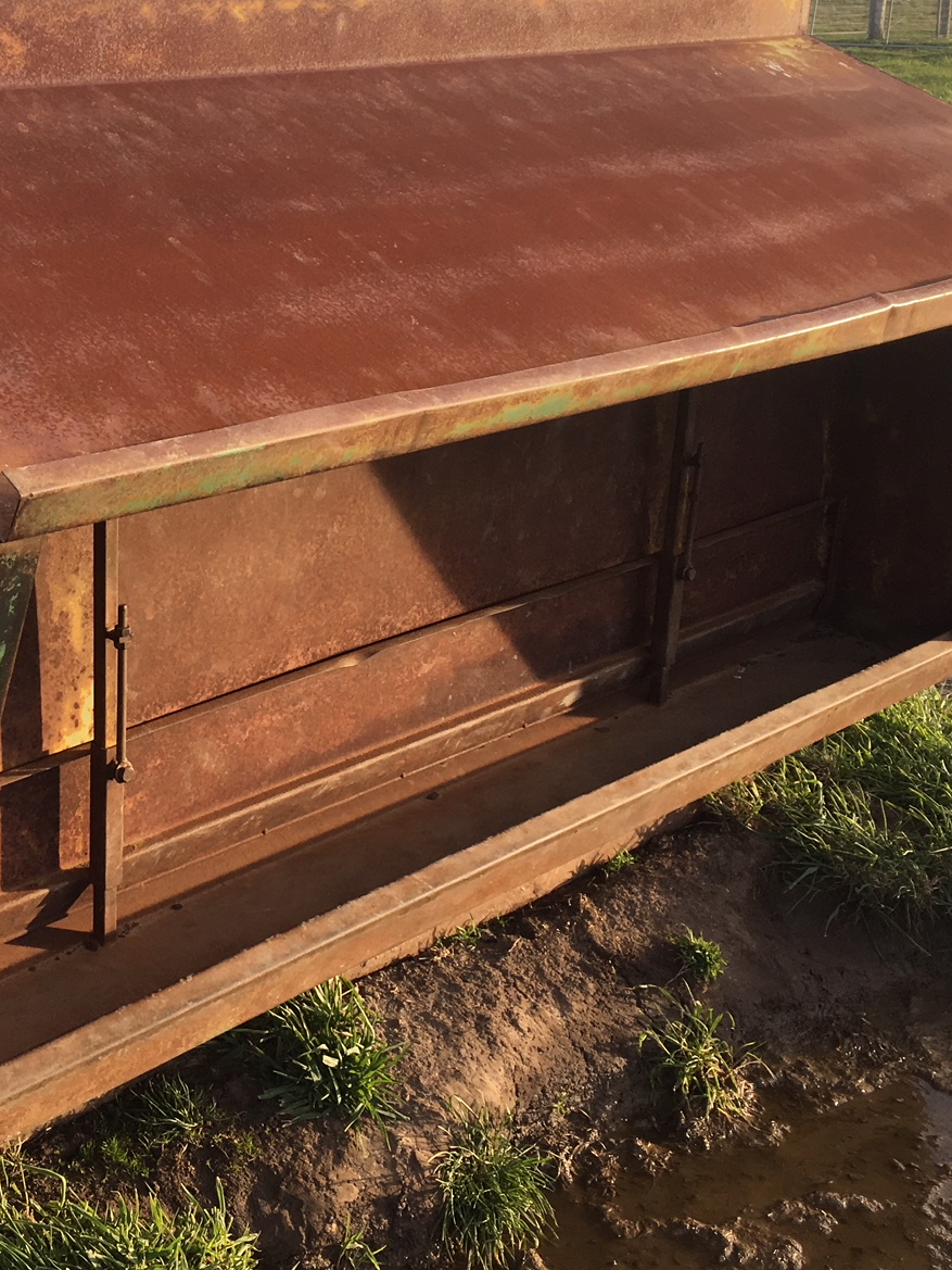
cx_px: 208
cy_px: 482
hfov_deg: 28.6
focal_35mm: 50
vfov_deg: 38.0
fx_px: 1833
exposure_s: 1/375
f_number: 2.2
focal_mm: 4.15
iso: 25
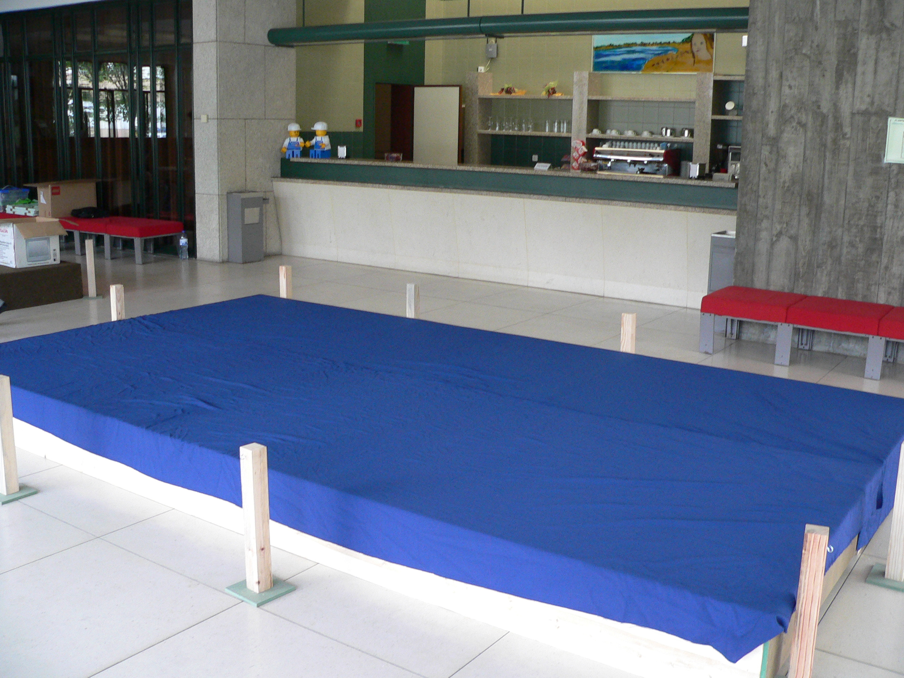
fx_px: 940
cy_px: 339
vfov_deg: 39.7
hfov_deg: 51.4
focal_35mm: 36
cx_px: 452
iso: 200
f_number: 2.8
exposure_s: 1/50
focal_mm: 6
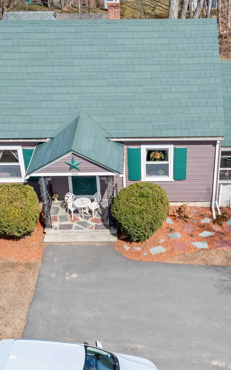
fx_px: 514
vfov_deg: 39.6
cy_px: 178
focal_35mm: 51
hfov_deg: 25.2
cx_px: 155
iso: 130
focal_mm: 12.29
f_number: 2.8
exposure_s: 1/1600
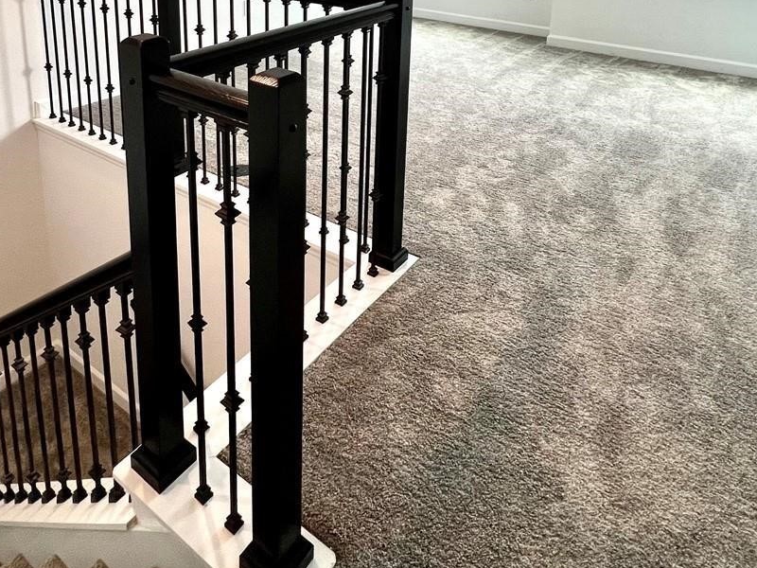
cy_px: 20
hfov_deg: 67.1
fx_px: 569
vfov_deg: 45.9
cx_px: 341
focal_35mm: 26
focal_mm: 1.57
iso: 100
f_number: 1.8
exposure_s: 1/120
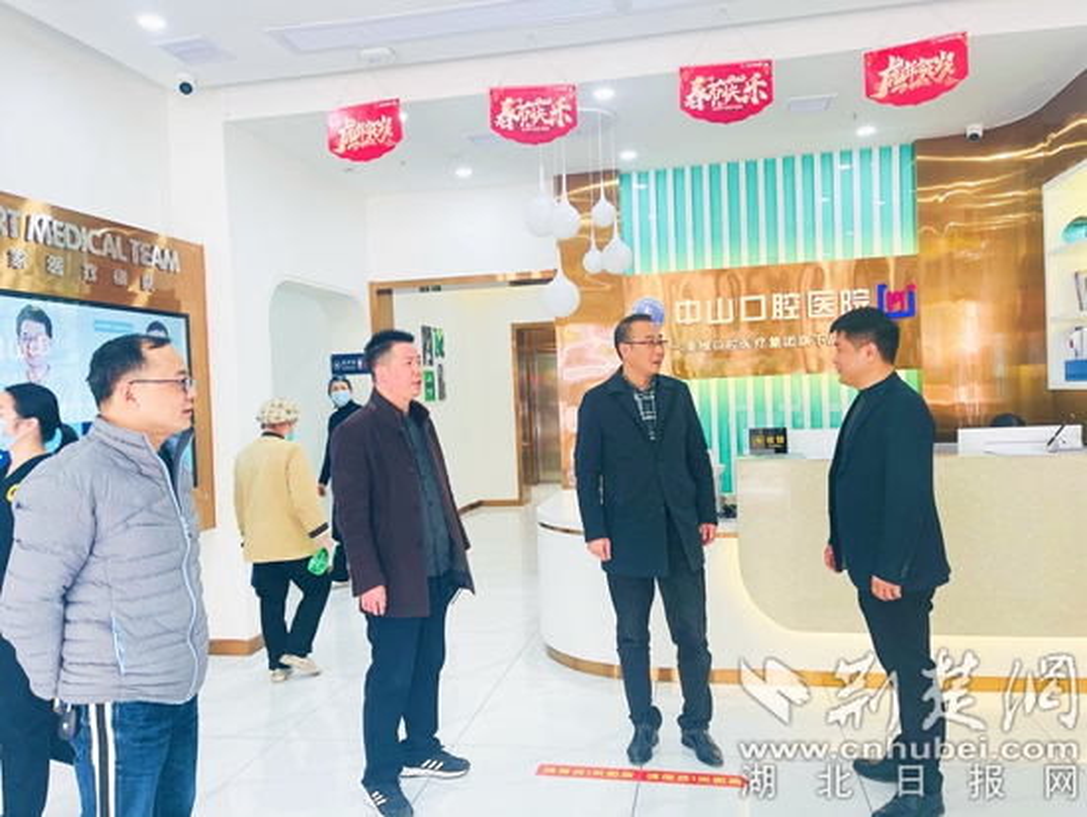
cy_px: 408
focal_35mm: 26
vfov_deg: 53.1
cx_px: 544
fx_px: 817
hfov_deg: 67.3
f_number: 1.6
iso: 80
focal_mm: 5.1
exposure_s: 1/100
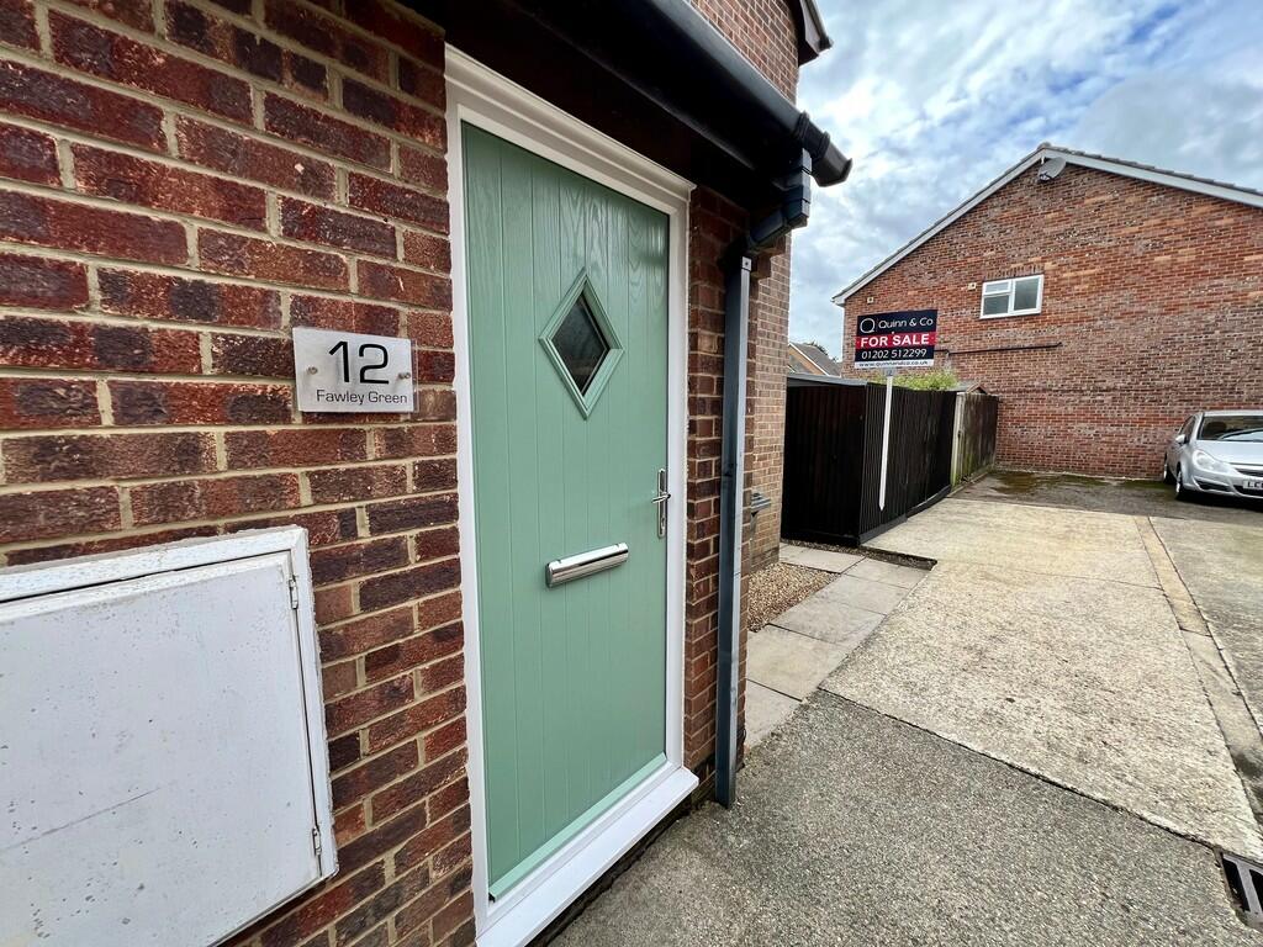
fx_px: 474
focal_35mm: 13
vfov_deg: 89.9
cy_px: 474
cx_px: 632
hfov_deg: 106.2
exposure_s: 1/274
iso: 32
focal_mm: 1.57
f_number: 1.8
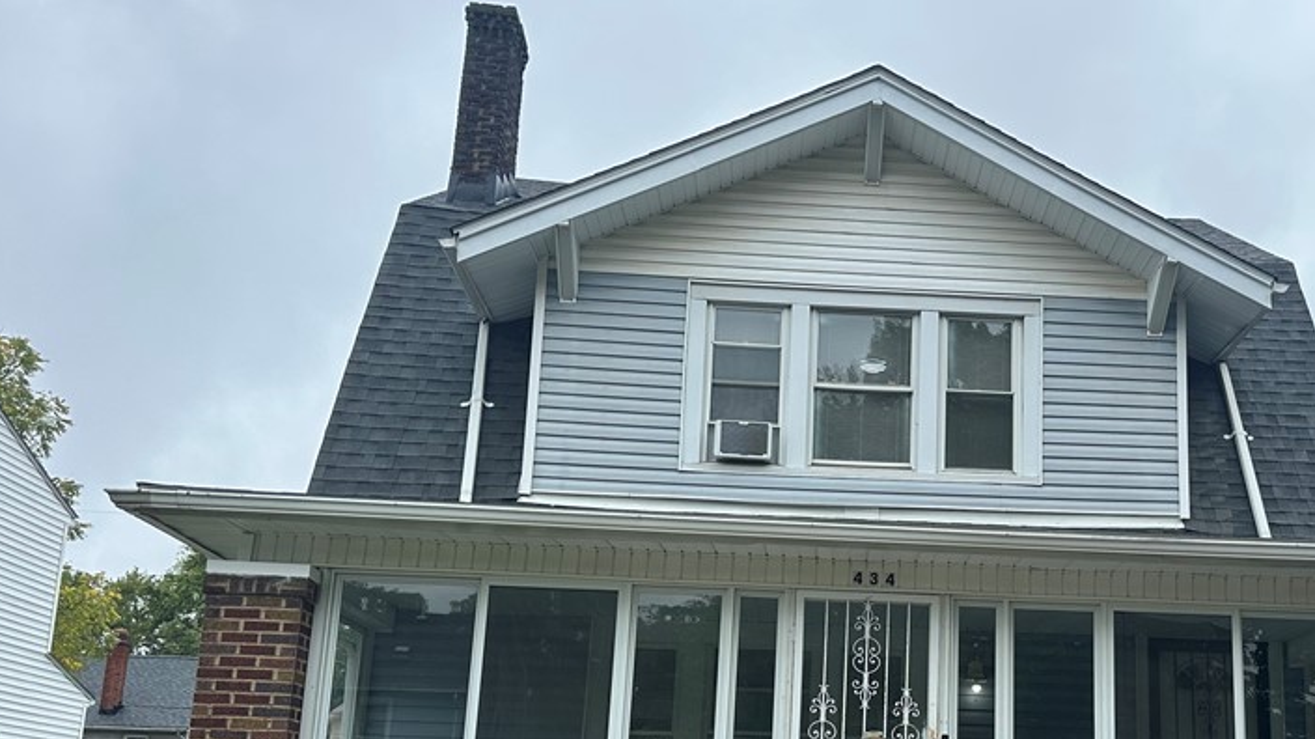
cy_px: 597
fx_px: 1325
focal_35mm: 38
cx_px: 897
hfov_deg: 51.6
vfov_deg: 30.4
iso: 80
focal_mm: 6.86
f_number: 1.78
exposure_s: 1/1517
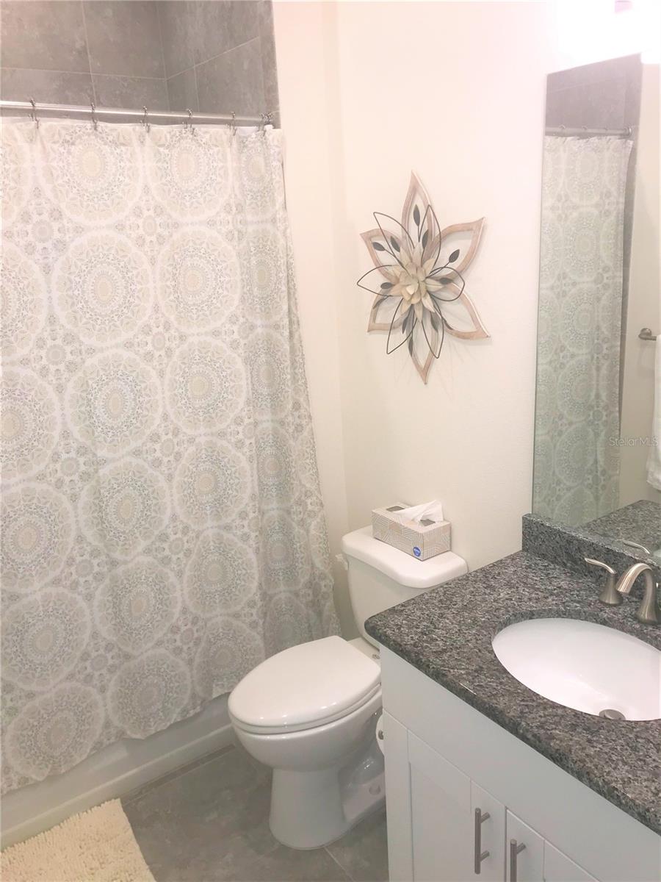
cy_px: 441
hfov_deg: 49.7
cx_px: 330
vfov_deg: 63.4
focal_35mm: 28
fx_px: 713
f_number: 1.8
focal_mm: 3.99
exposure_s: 1/64
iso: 20
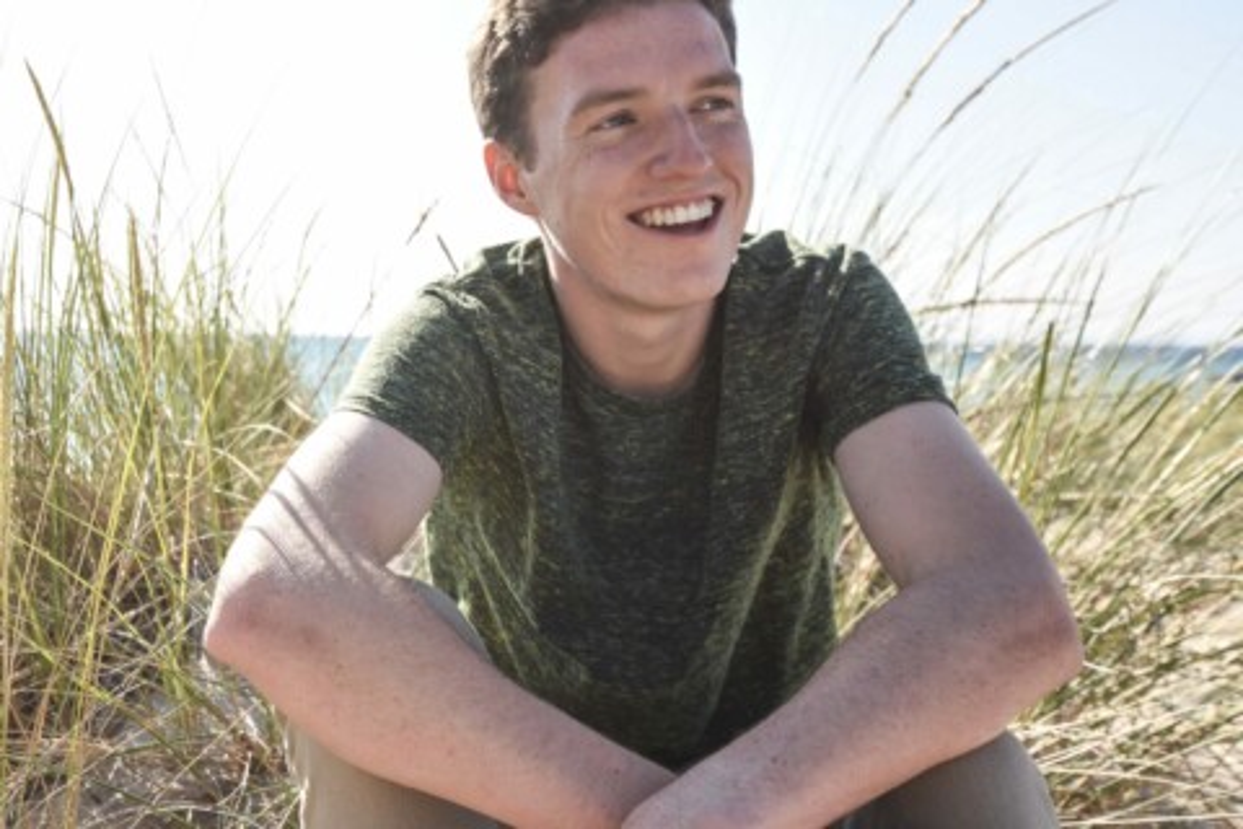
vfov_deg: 43.6
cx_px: 622
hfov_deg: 61.9
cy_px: 414
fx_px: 1036
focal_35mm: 30
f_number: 3.5
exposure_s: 1/640
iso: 100
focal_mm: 20
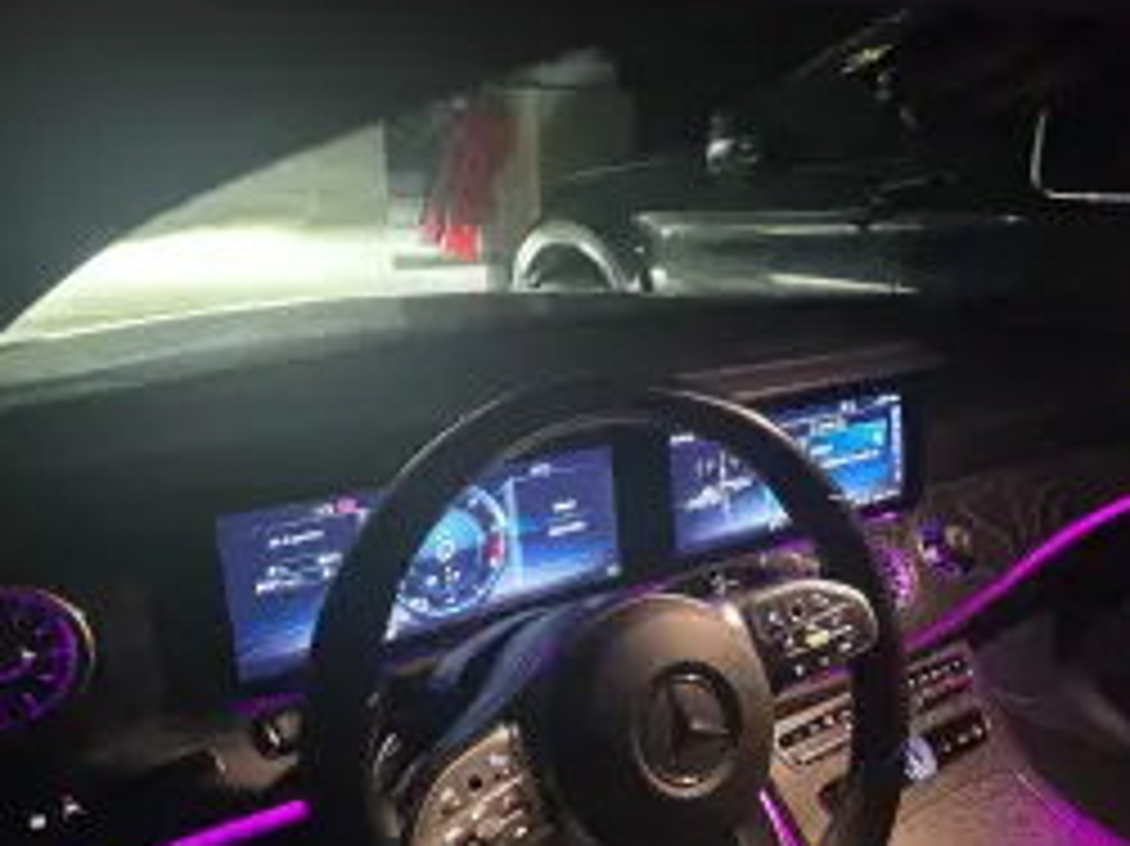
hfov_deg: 54.0
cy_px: 472
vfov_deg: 42.8
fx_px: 1077
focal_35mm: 33
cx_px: 774
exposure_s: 1/15
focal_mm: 6.3
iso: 1250
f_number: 1.7
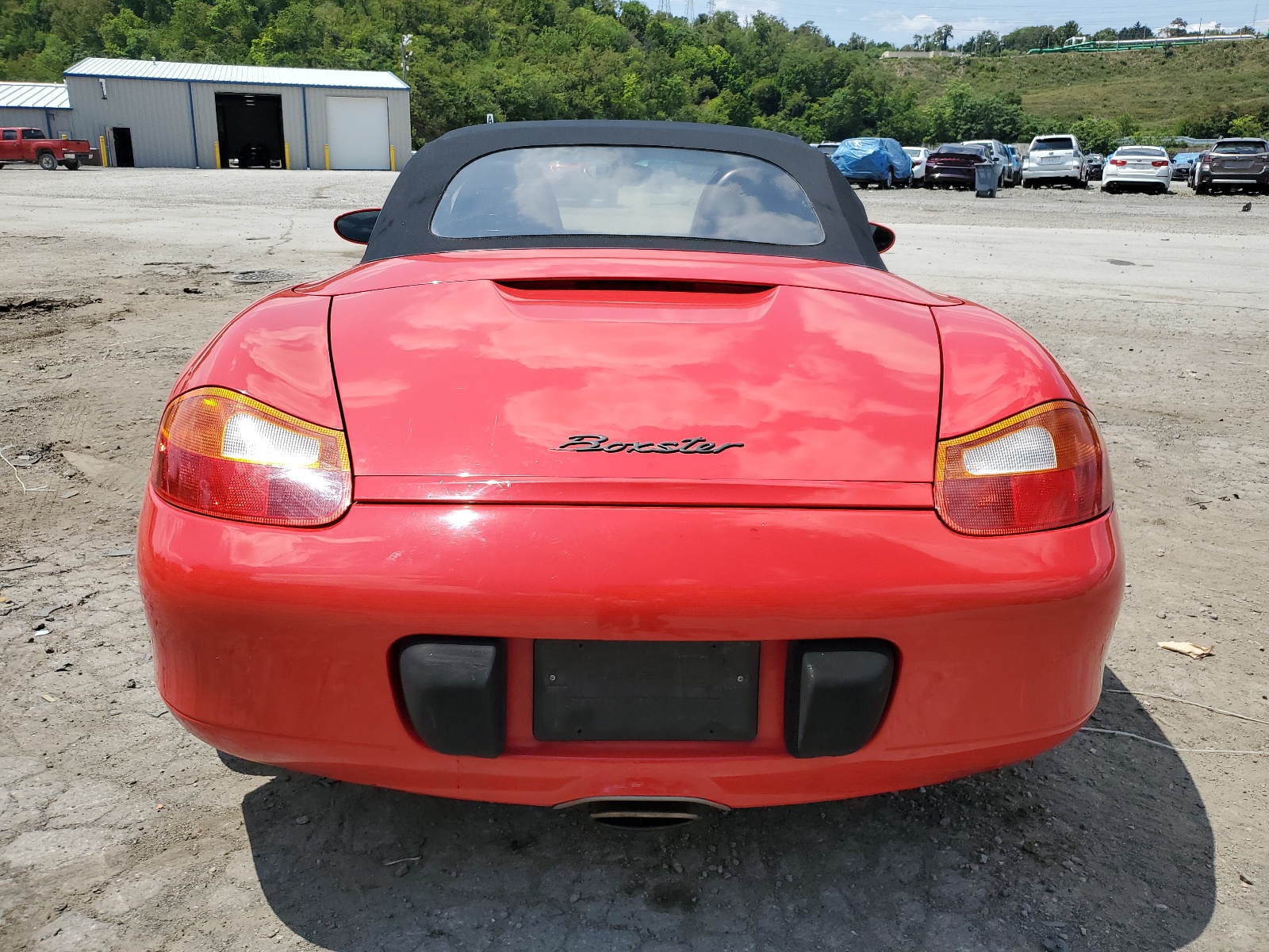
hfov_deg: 67.3
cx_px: 634
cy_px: 476
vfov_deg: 53.1
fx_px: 953
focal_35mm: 26
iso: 50
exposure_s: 1/3333
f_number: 1.5
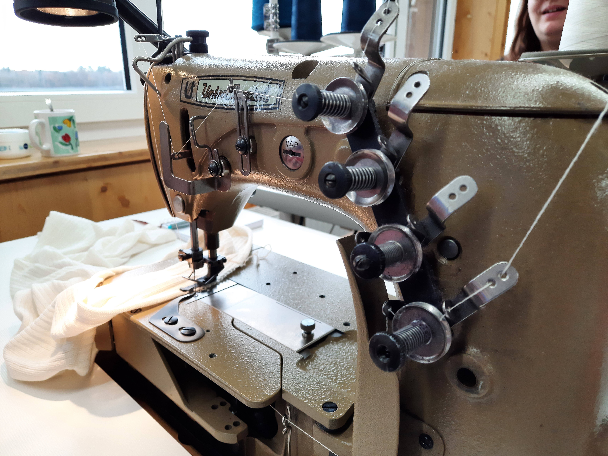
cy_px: 228
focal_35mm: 25
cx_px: 304
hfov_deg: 69.4
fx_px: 439
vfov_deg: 54.9
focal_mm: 4.6
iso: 64
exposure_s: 1/50
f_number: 2
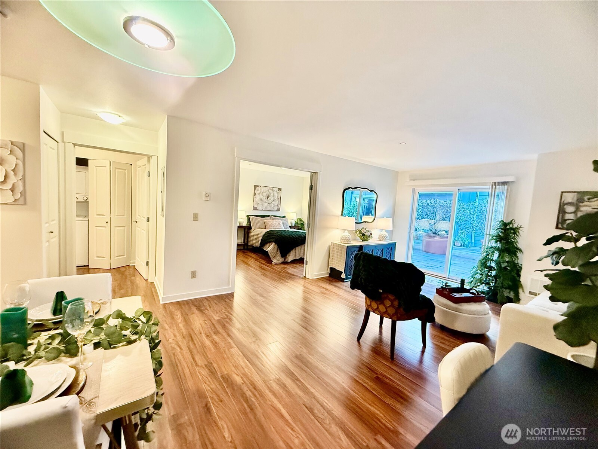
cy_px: 224
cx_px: 299
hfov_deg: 102.1
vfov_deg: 85.7
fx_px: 242
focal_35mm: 14
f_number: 2.2
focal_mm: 2.22
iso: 640
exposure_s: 1/60
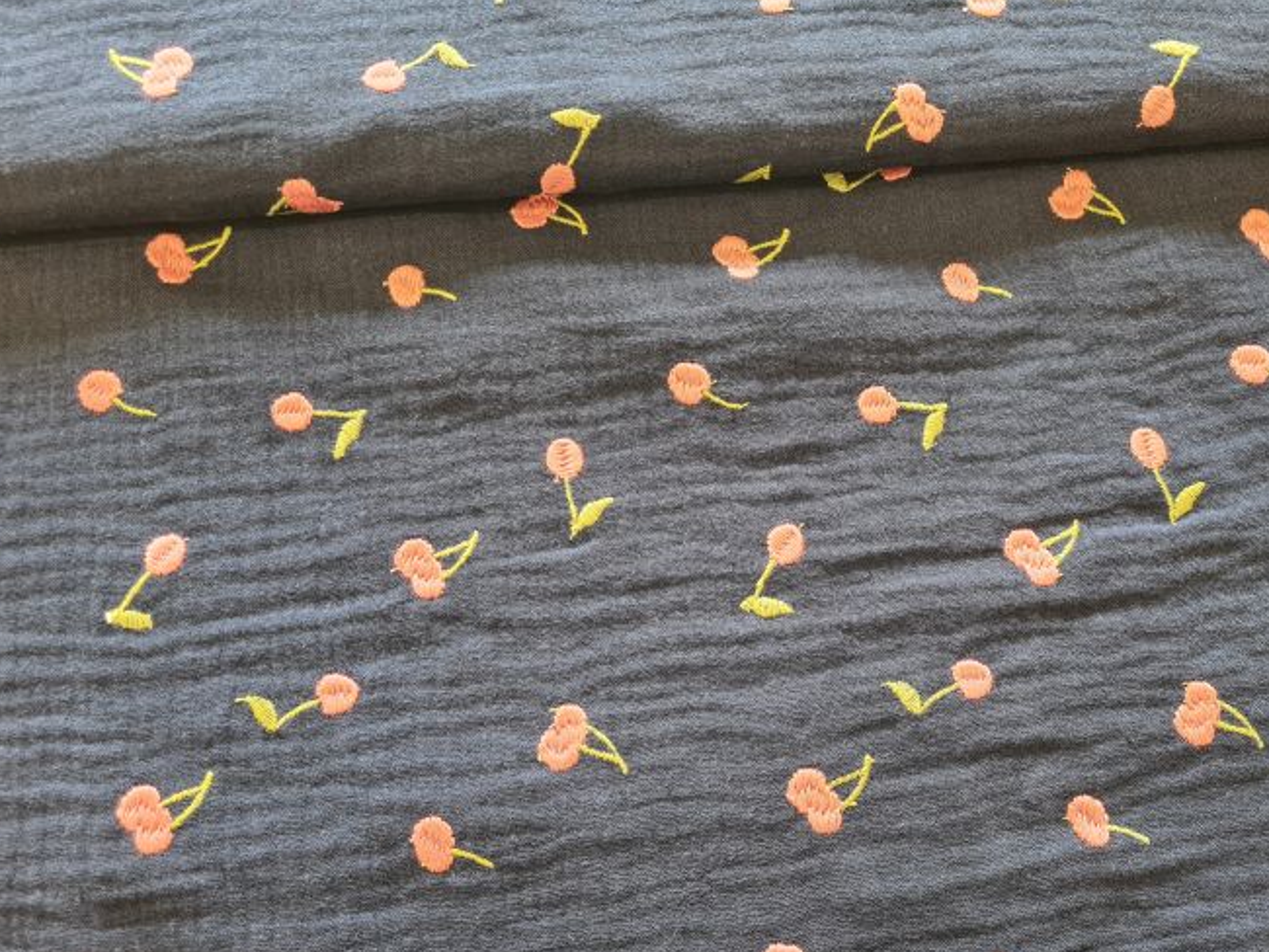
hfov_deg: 56.4
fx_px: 1174
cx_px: 750
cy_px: 517
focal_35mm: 32
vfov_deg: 44.1
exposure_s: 1/50
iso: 200
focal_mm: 5.4
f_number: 1.8
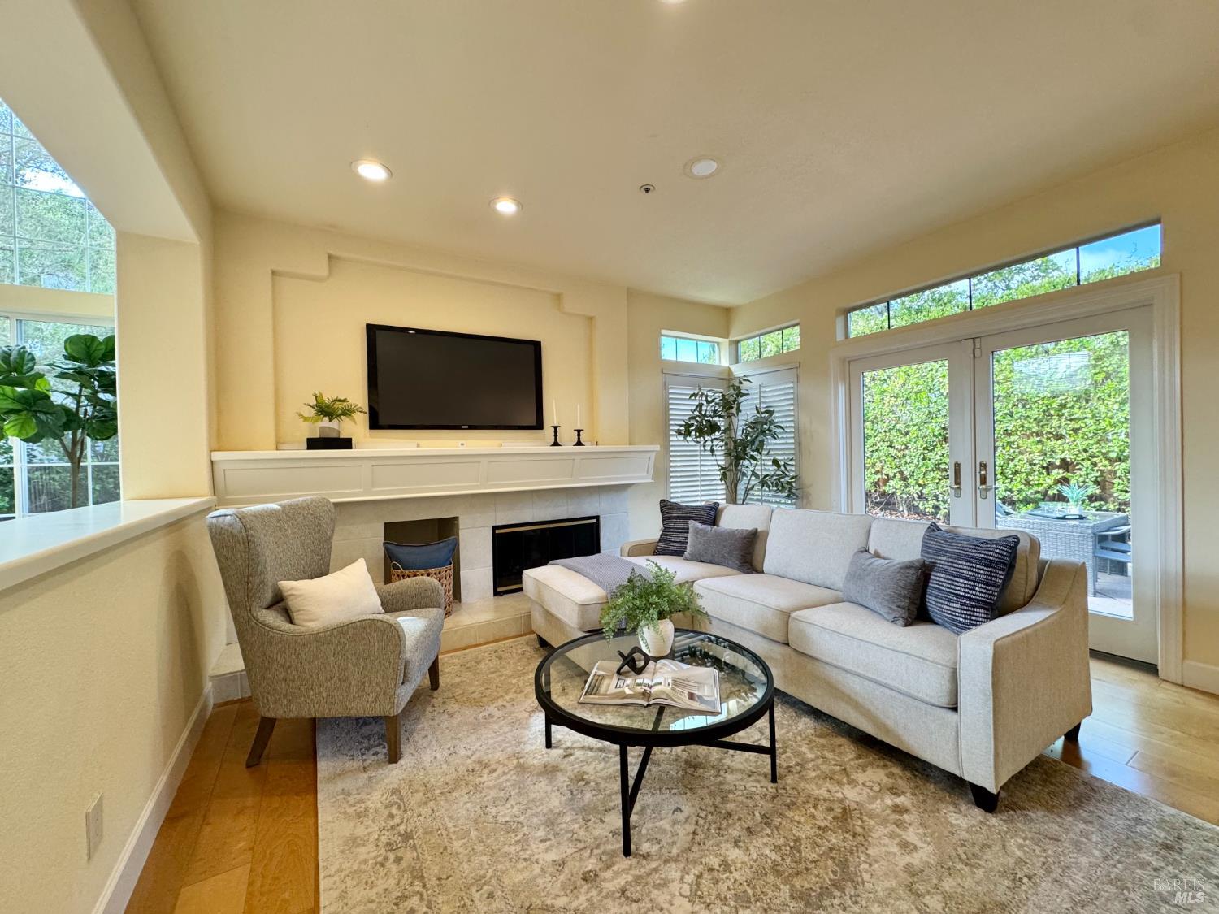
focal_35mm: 14
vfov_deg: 85.7
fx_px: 493
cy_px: 457
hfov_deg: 102.1
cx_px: 610
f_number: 2.2
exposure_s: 1/120
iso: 200
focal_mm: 2.22
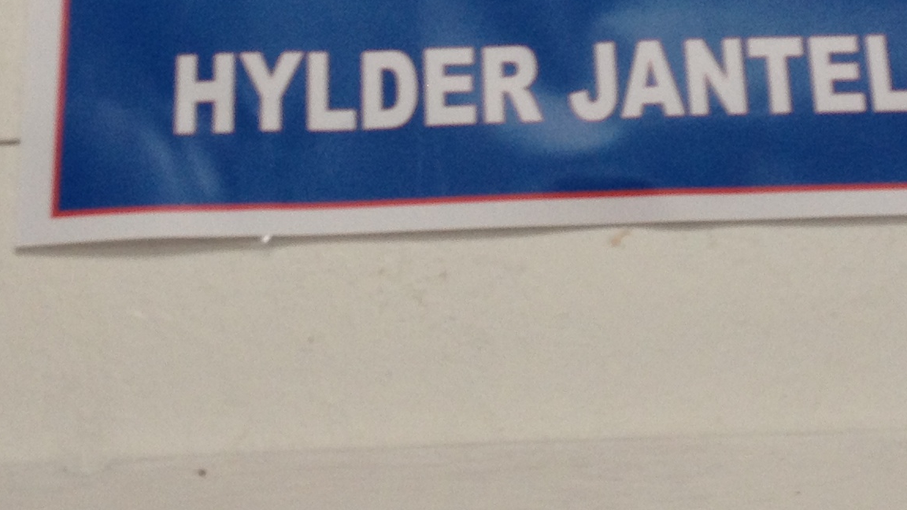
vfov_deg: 10.9
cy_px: -161
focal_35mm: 108
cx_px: 576
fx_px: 2597
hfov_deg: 19.8
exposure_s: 1/20
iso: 50
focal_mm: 4.28
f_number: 2.4
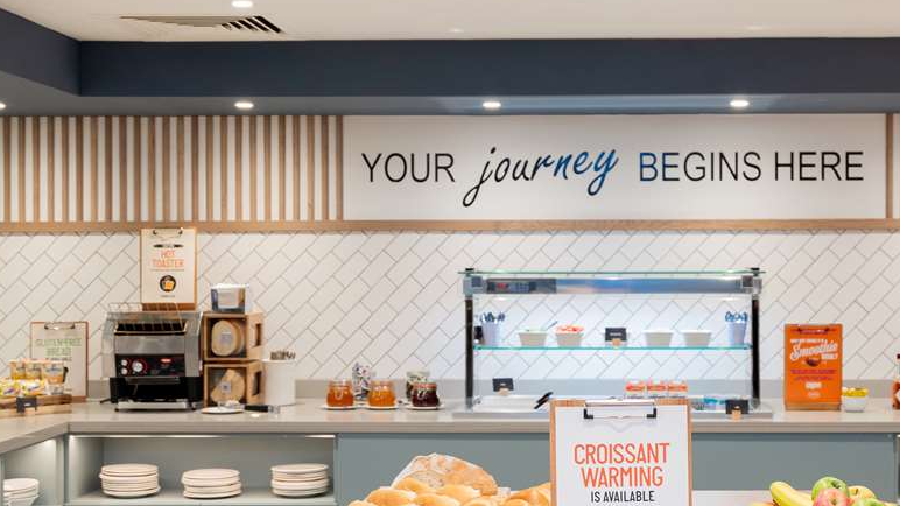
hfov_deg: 36.0
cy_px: 307
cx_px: 639
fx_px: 1360
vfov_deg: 21.0
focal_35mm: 57
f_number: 4.5
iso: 320
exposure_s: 1/25
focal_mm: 28
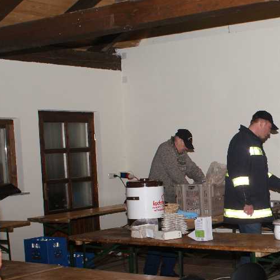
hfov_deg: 23.1
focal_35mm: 71
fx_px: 650
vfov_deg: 24.1
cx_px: 294
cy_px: 204
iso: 400
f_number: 5.6
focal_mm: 24
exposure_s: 1/60
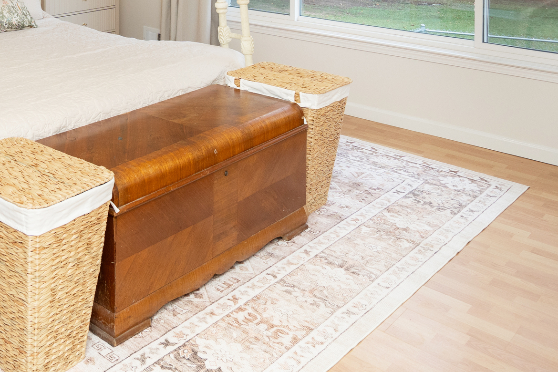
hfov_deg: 42.4
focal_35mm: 42
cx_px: 51
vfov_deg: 27.9
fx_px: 651
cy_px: -75
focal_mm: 16
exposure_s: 1/100
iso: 800
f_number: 4
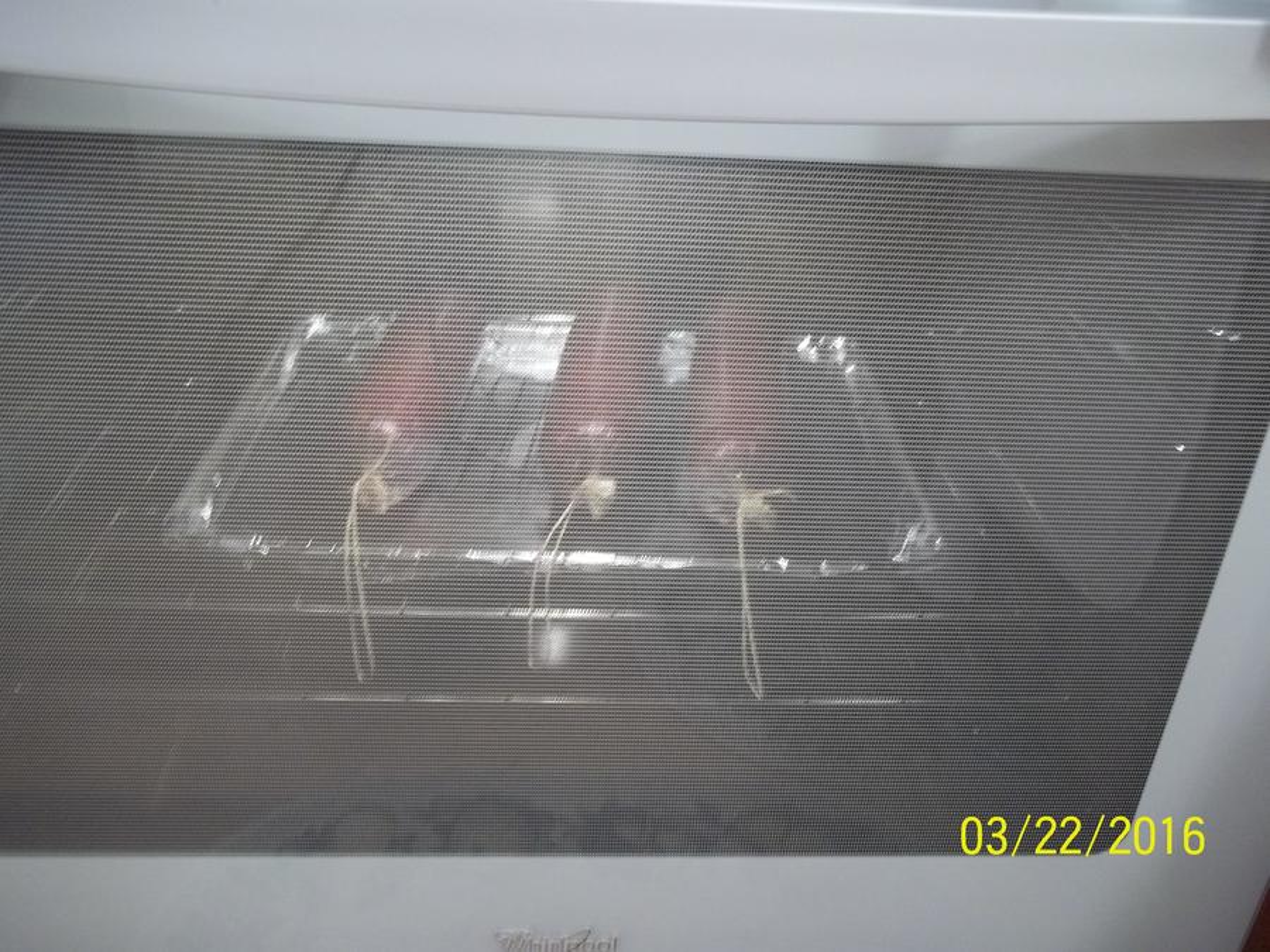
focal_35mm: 32
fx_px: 1174
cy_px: 476
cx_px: 635
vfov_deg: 44.2
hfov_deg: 56.8
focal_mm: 5.7
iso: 160
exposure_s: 1/15
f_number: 2.9
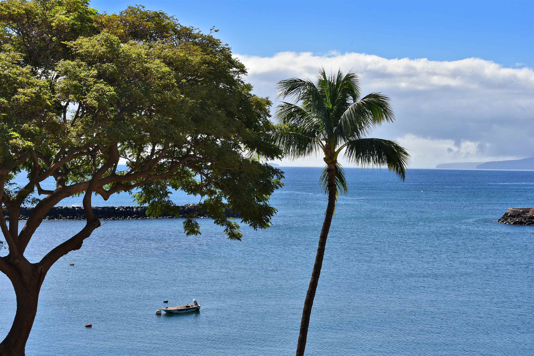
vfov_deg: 19.5
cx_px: 267
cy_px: 178
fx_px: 1039
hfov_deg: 28.8
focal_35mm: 70
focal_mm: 70
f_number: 11
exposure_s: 1/200
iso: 100
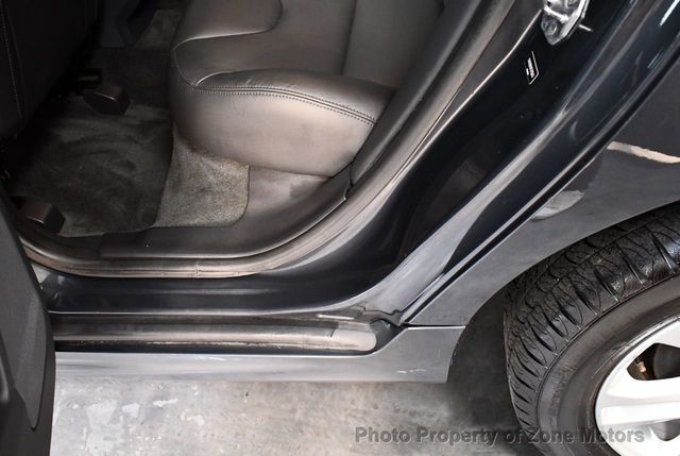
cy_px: 228
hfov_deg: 53.1
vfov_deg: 37.0
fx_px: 681
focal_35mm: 36
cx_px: 340
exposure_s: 1/80
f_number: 3.5
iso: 3200
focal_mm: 18
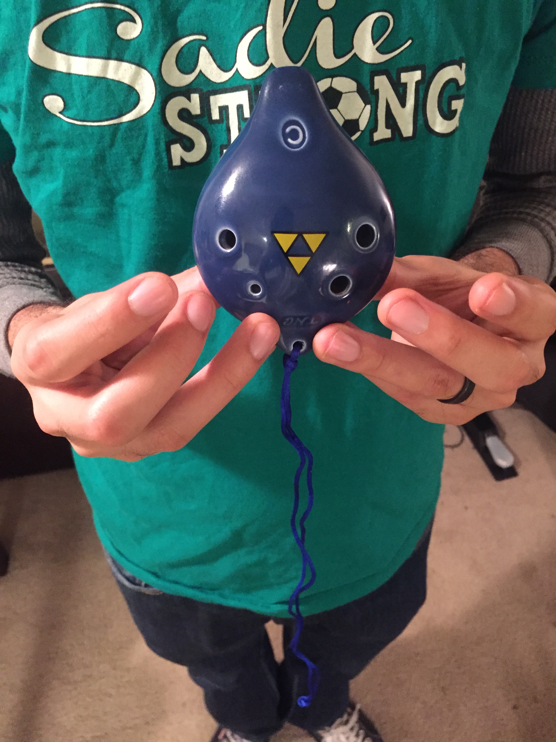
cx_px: 278
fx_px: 621
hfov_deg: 48.2
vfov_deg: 61.7
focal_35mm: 29
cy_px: 371
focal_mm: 4.15
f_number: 2.2
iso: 400
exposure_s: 1/15
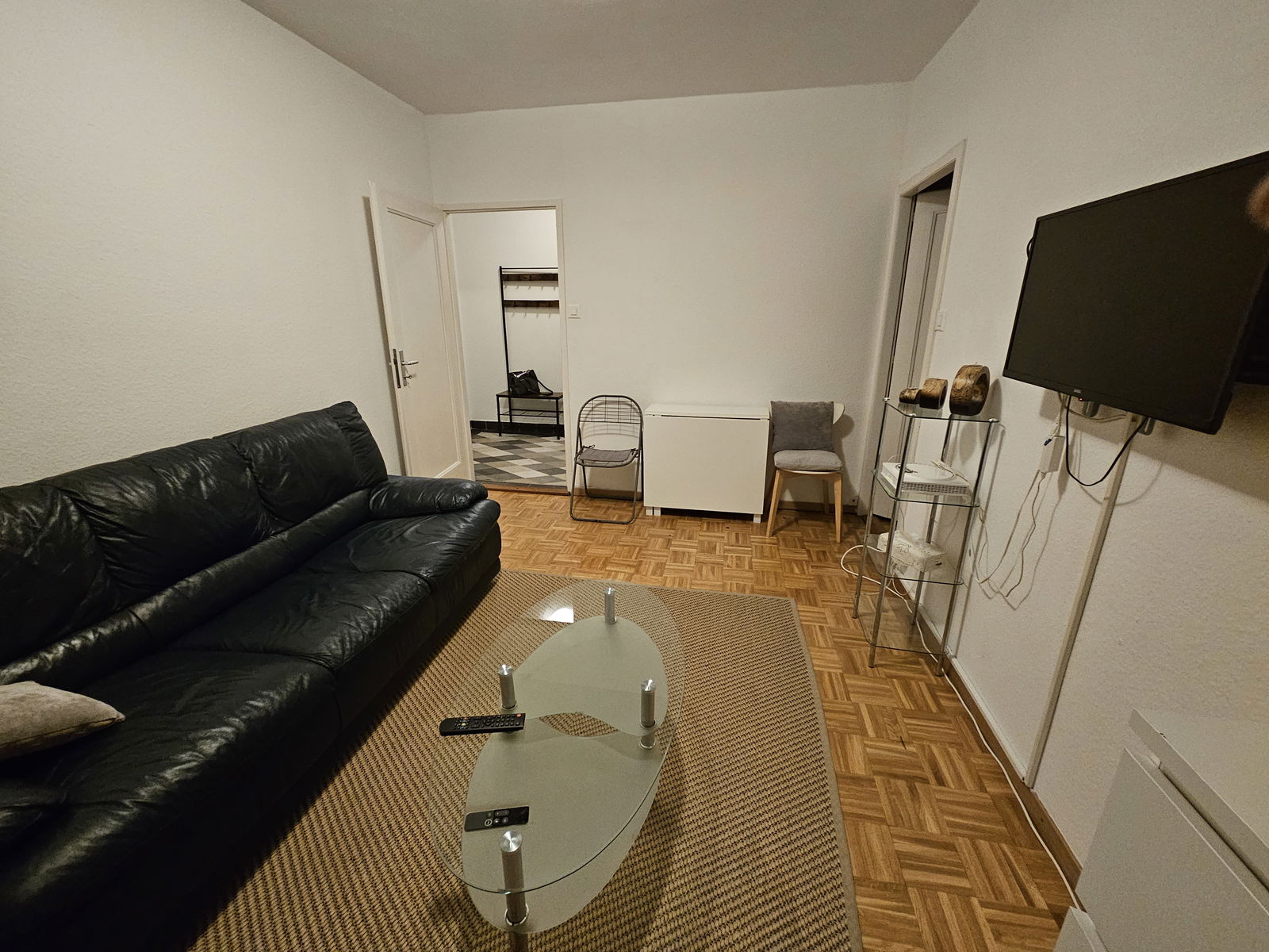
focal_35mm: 13
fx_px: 477
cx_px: 634
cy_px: 476
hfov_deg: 106.2
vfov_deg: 89.9
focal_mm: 2.2
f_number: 2.2
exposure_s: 1/25
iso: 800
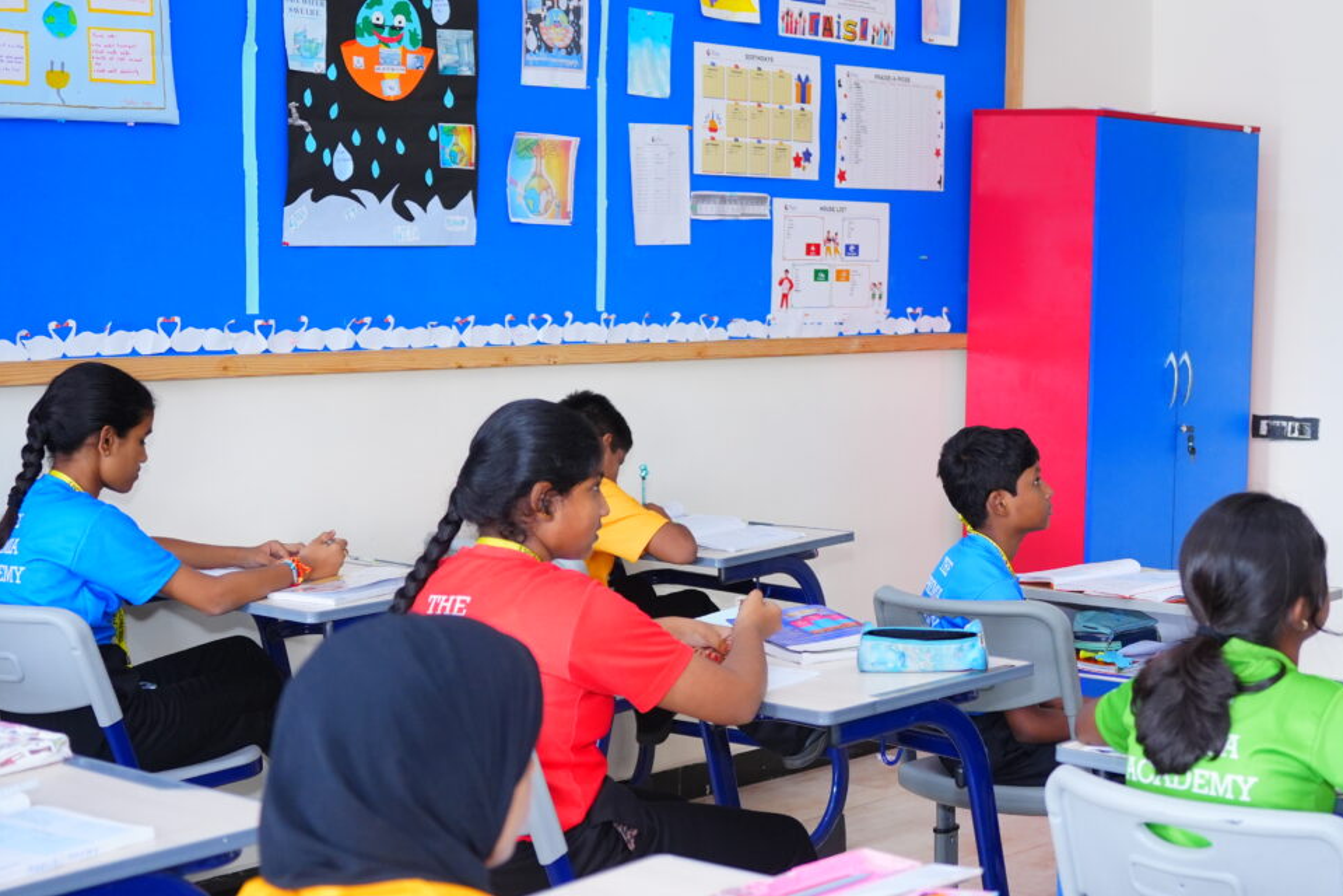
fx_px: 2335
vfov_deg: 21.7
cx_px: 1185
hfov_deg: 30.8
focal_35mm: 63
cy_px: 504
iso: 1000
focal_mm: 31.3
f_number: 2.8
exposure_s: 1/200
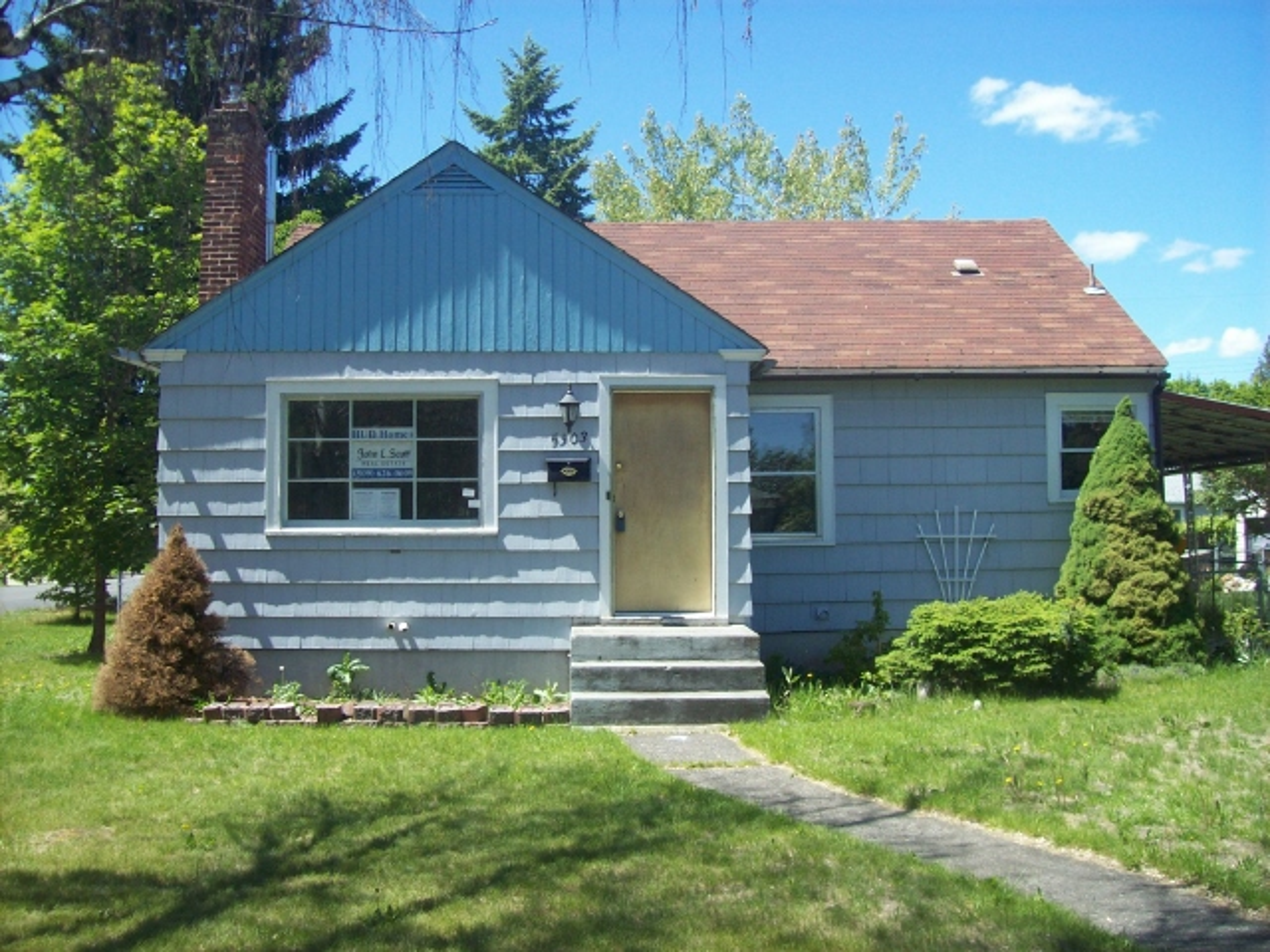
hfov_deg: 51.4
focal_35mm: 36
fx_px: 1321
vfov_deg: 39.7
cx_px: 635
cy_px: 476
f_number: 2.7
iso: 80
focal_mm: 6
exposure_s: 1/626
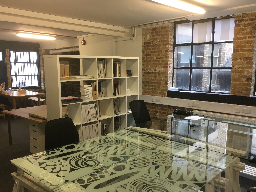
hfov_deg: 58.3
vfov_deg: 45.4
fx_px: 229
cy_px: 101
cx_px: 125
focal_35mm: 31
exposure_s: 1/33
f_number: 2.2
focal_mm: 4.15
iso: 100
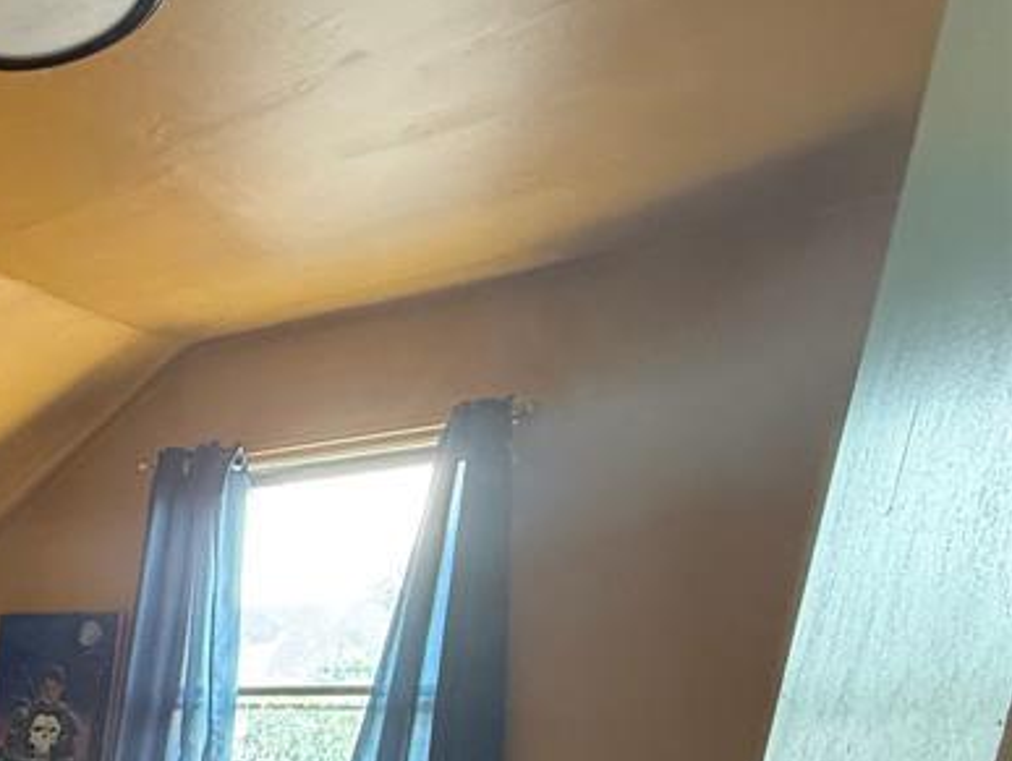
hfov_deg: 34.3
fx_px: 1083
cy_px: 949
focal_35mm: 37
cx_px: -324
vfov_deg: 31.4
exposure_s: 1/60
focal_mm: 2.22
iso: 500
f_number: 2.2
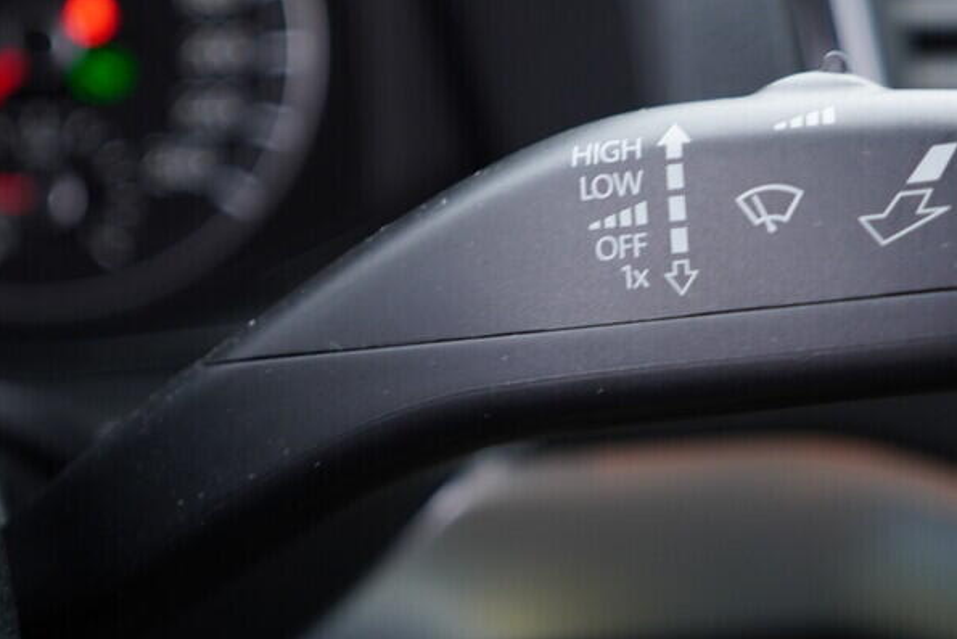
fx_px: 1648
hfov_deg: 32.1
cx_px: 639
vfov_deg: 21.9
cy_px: 276
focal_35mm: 62
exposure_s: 1/40
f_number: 2.8
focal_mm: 24
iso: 250
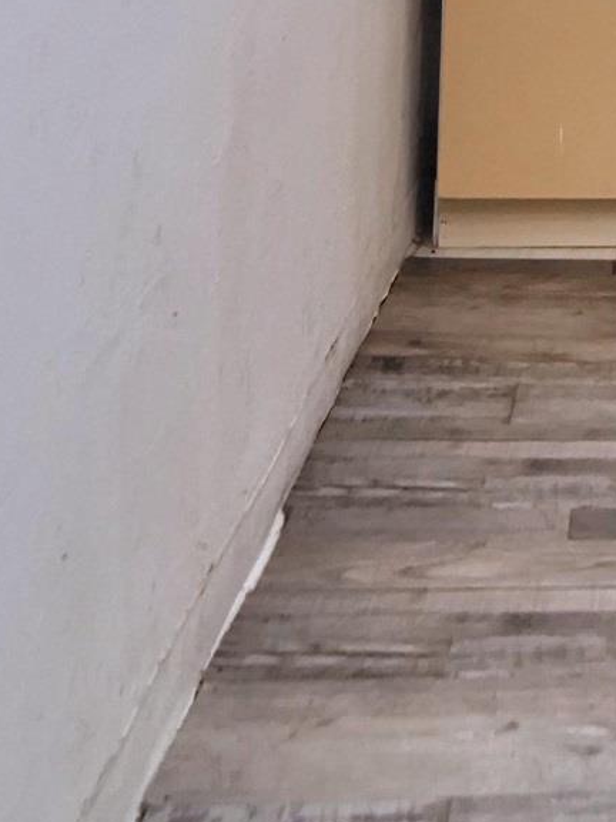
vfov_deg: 26.5
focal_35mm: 56
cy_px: -357
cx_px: 736
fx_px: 1329
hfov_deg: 23.8
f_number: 4
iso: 800
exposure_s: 1/160
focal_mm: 7
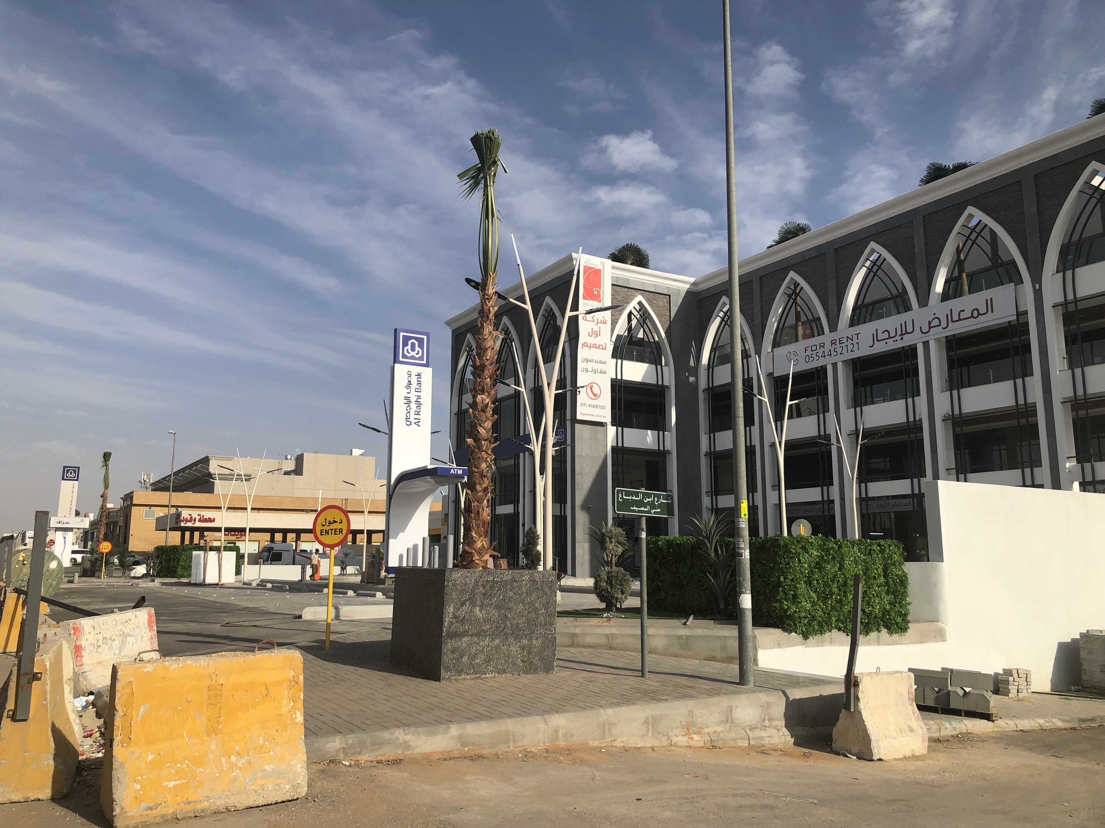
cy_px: 414
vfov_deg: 49.7
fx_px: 894
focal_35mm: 28
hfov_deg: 63.4
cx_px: 552
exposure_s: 1/3205
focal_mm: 3.99
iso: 20
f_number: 1.8
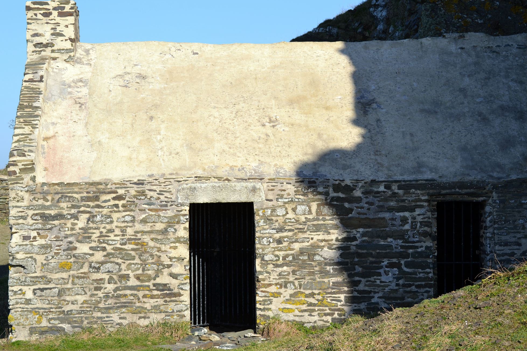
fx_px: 1610
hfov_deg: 18.6
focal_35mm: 110
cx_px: 259
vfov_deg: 12.5
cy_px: 170
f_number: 8
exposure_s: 1/250
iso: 100
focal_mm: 70
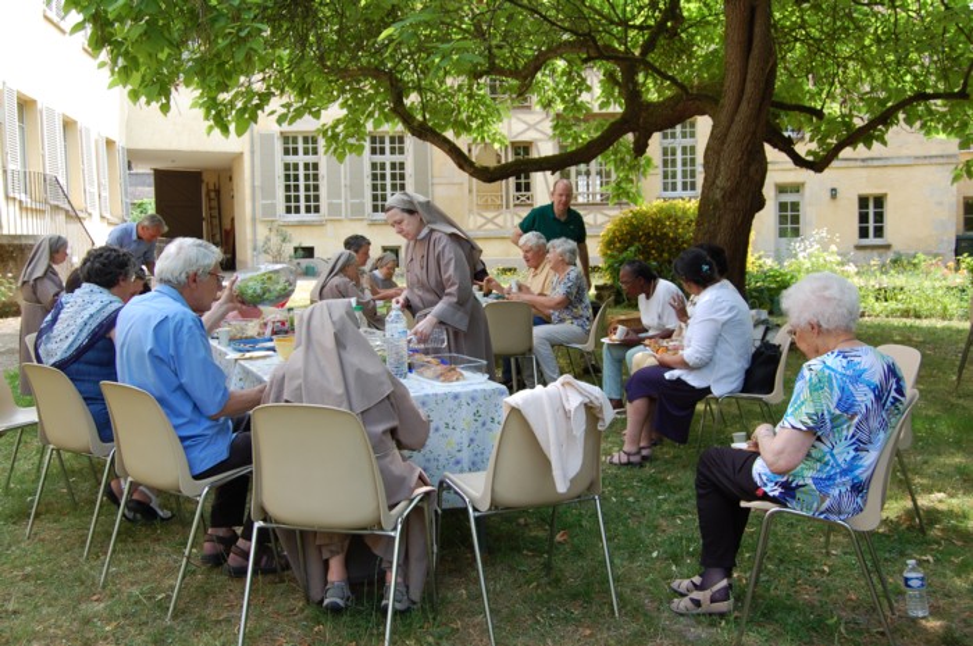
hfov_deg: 55.2
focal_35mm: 34
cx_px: 486
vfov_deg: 38.3
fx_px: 931
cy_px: 323
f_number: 6.3
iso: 200
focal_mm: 23
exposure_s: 1/160
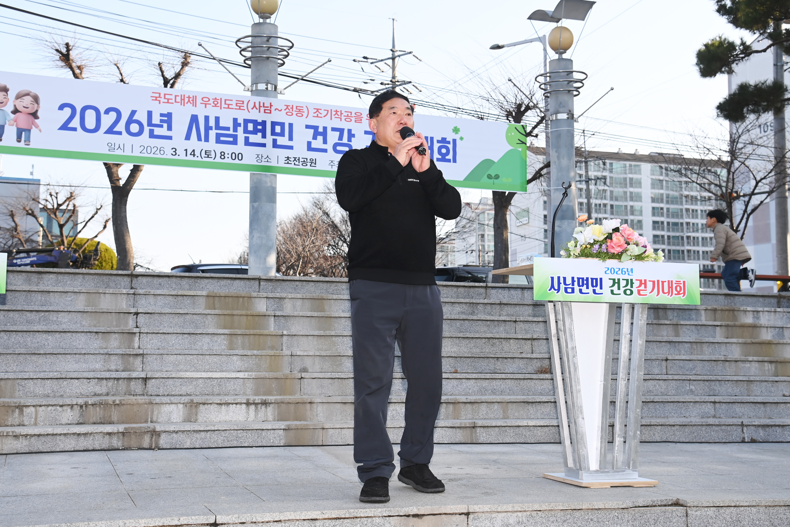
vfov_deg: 30.5
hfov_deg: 44.5
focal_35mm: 44
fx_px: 965
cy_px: 264
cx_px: 395
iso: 400
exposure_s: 1/500
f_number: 6.3
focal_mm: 44
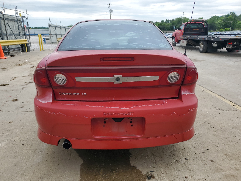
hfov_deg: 67.3
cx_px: 120
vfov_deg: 53.1
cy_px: 90
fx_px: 181
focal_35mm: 26
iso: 50
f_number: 1.5
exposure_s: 1/1250
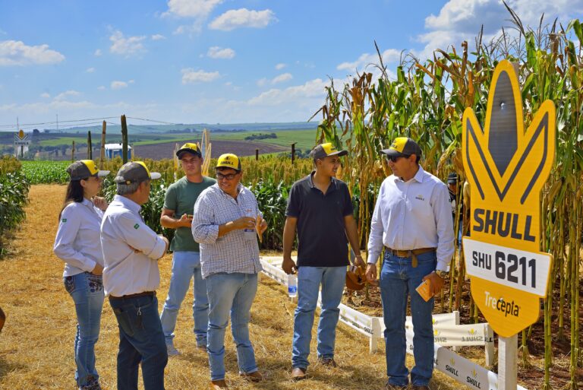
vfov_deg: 26.0
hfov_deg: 38.2
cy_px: 195
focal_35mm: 52
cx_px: 292
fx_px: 843
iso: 100
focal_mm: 52
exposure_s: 1/250
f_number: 9.5
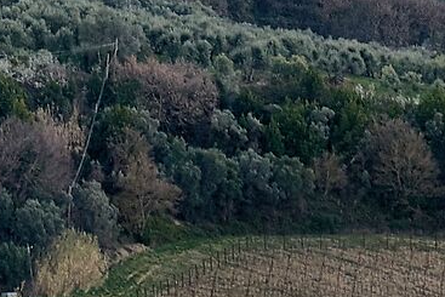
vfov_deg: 1.2
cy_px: -392
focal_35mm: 1118
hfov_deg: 1.8
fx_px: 13824
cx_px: -270
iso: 125
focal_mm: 171
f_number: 4
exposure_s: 1/50
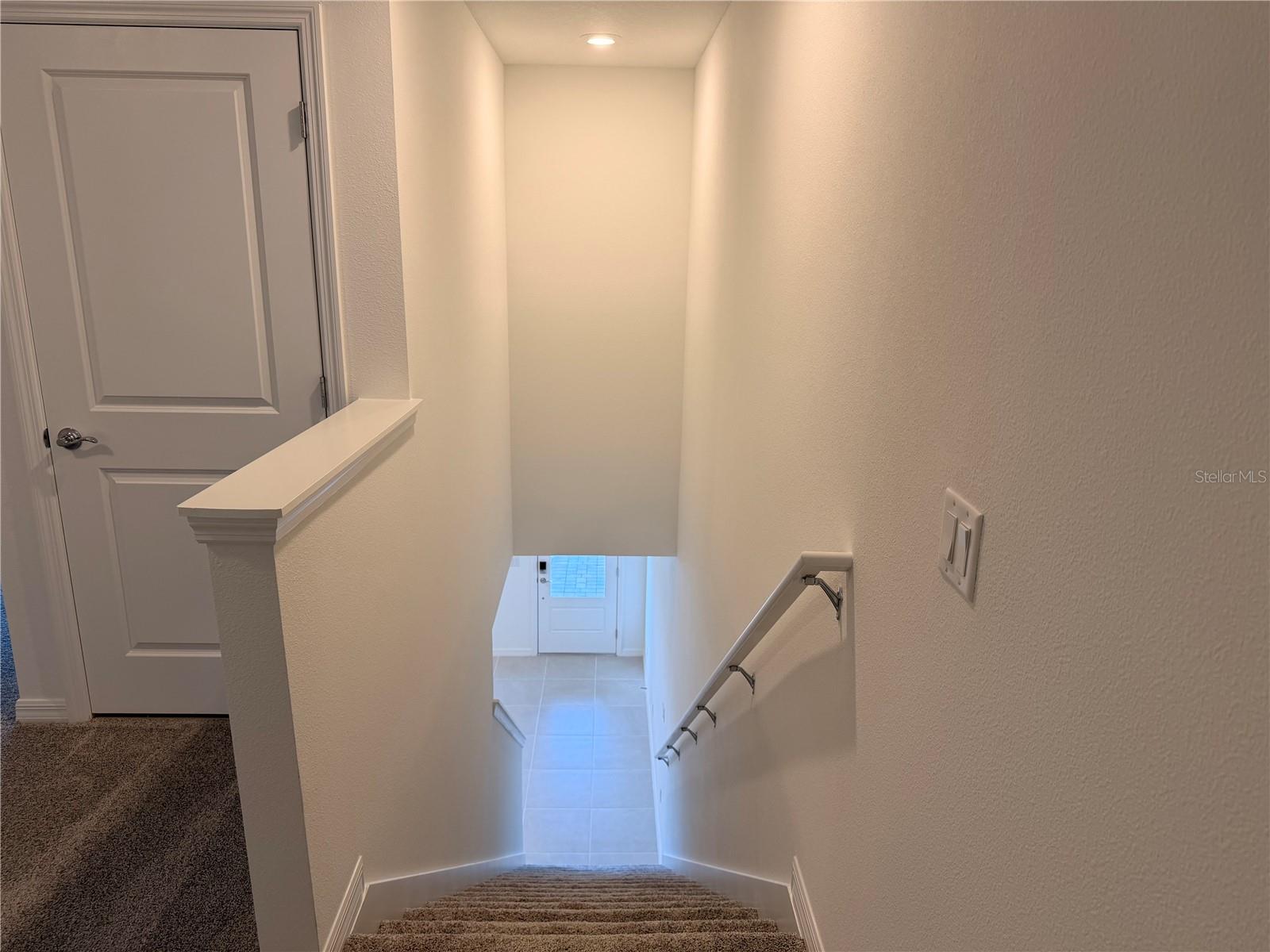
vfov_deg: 56.8
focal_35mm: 24
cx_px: 635
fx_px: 881
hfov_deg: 71.6
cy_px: 476
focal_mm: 6.76
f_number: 1.78
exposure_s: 1/120
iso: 100
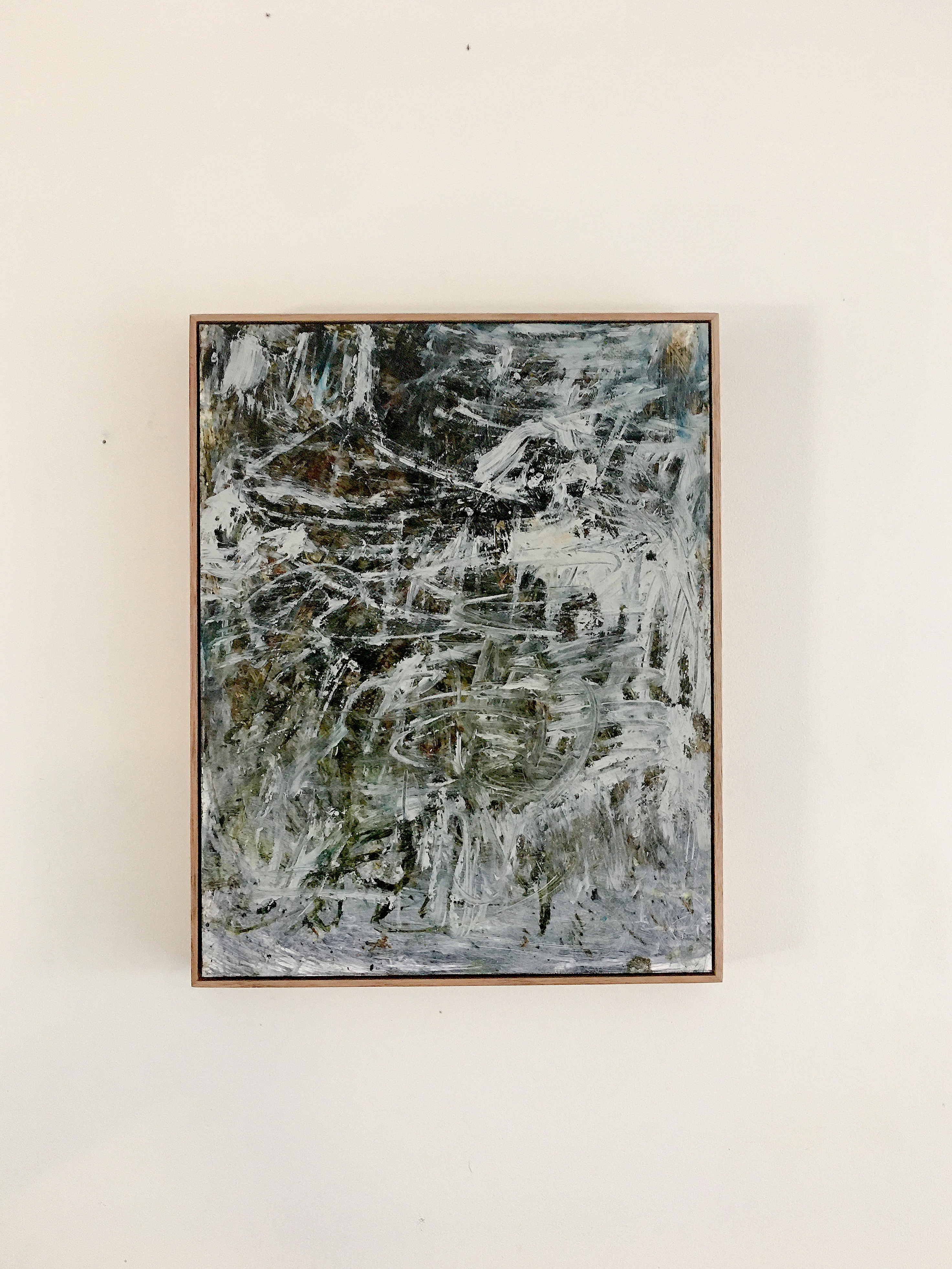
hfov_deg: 48.2
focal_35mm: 29
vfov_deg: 61.7
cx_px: 476
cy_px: 634
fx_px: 1064
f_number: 2.2
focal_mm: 4.15
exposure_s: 1/17
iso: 100
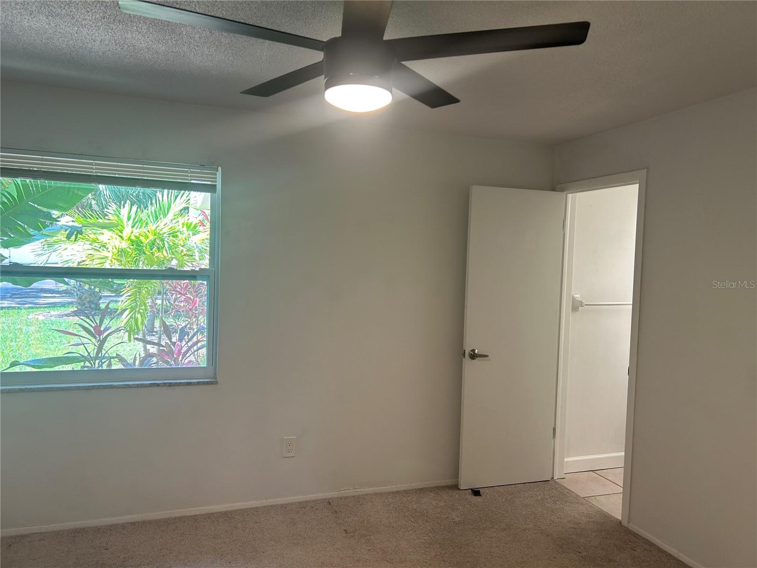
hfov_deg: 67.3
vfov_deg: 53.1
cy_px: 284
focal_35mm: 26
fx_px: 569
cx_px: 378
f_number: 1.5
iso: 80
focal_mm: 5.7
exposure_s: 1/60
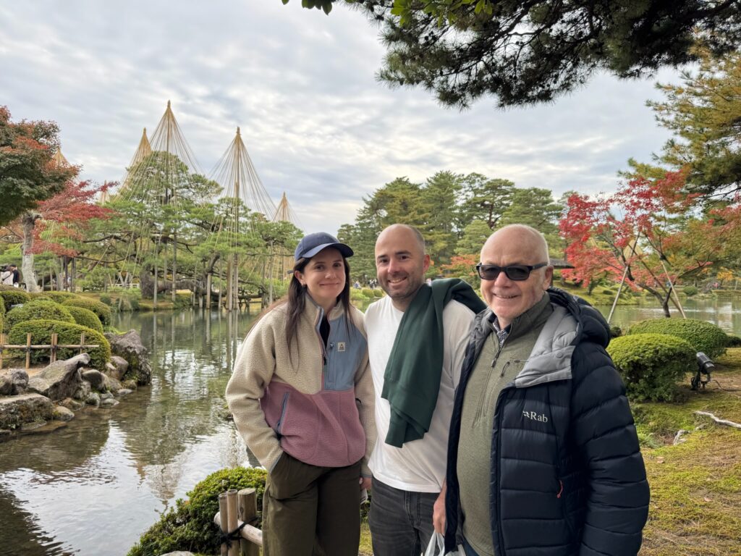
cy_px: 278
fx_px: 514
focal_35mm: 24
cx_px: 370
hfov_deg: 71.6
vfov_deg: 56.8
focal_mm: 6.76
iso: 80
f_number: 1.78
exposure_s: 1/470
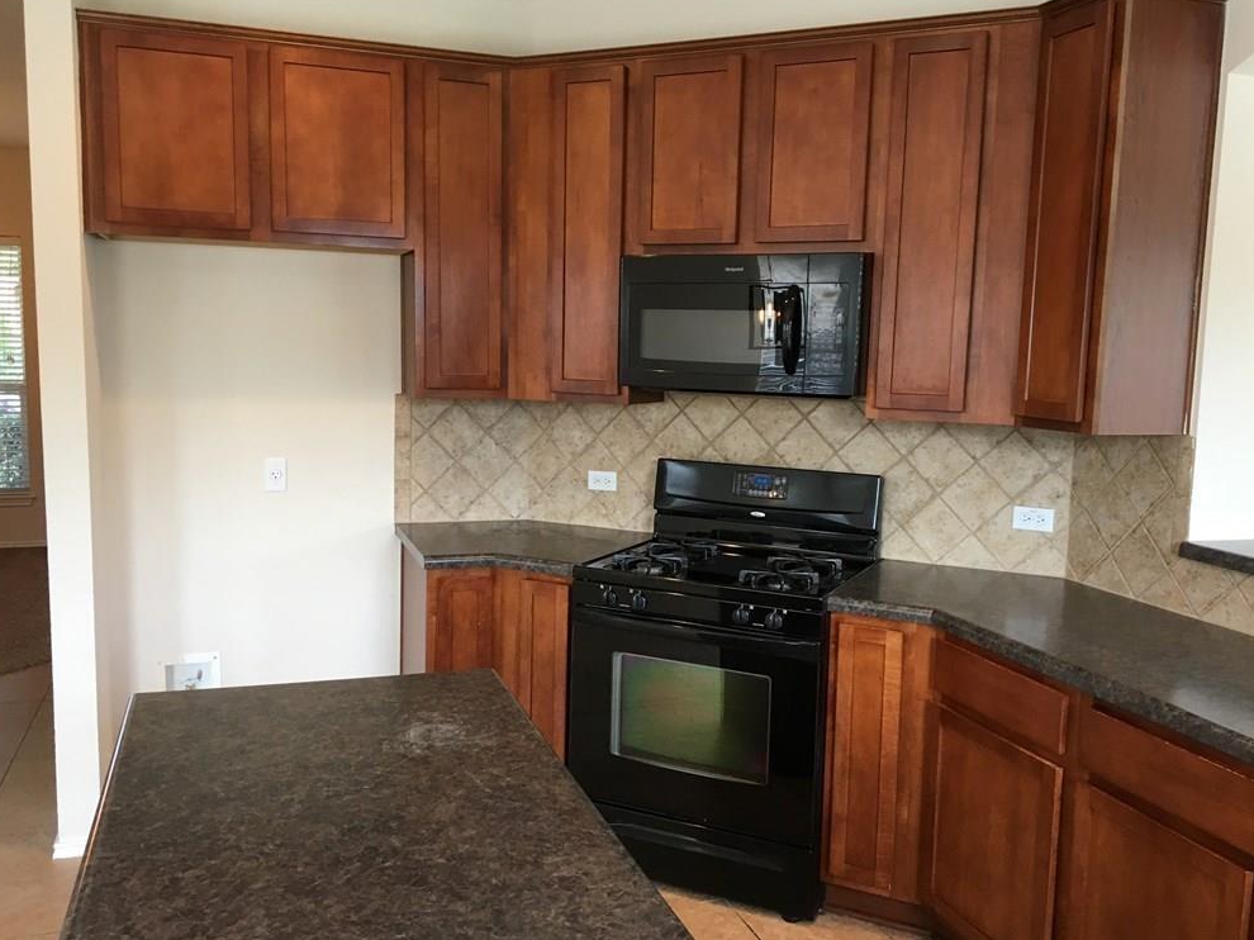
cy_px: 469
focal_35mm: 30
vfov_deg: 46.8
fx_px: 1087
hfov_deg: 60.0
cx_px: 633
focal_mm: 4.15
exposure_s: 1/30
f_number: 2.2
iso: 40
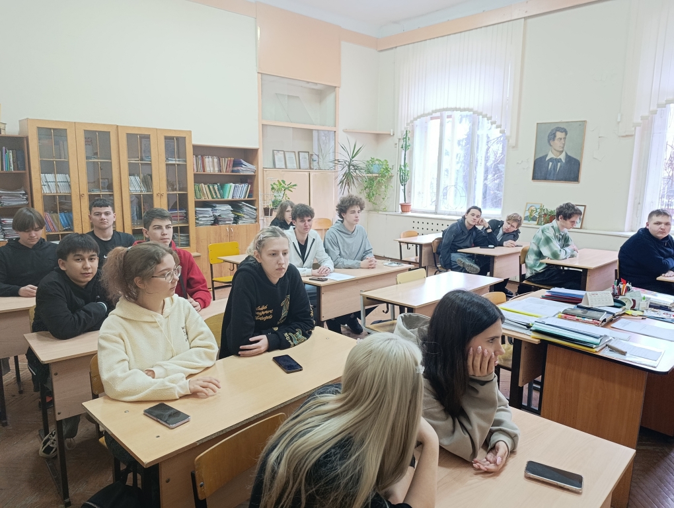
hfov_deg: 73.8
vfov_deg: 59.0
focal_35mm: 23
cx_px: 337
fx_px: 448
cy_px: 254
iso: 951
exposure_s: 1/50
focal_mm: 6.11
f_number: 1.65
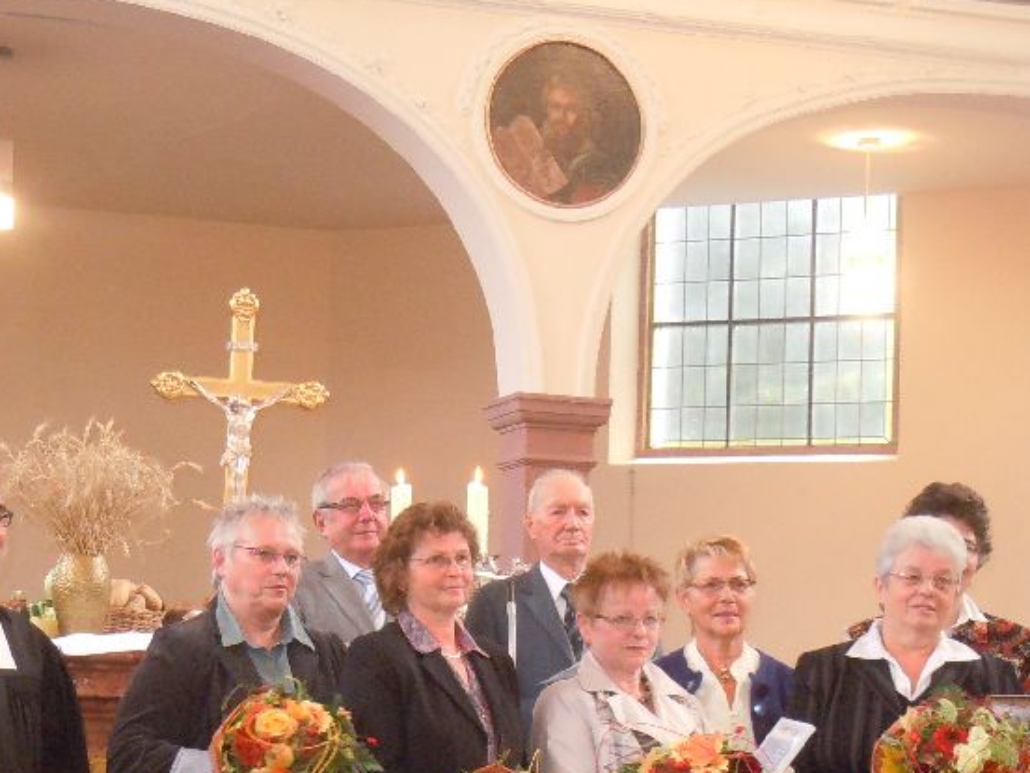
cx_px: 376
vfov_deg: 15.6
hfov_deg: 20.8
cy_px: 658
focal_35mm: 94
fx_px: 2798
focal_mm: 9.3
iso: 640
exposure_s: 1/30
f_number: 3.9
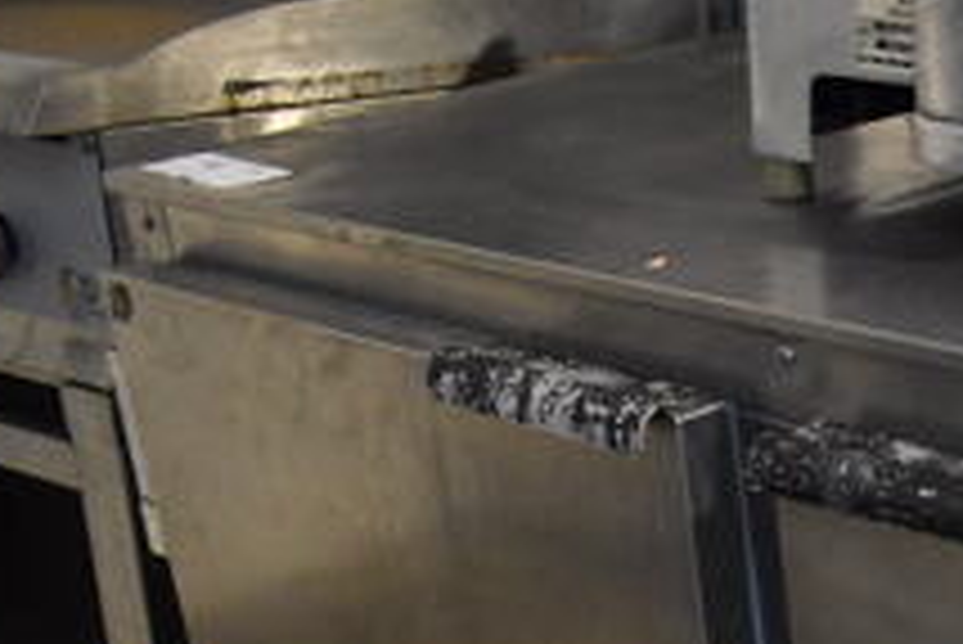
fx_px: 2061
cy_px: 874
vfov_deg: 16.6
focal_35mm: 77
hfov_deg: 23.4
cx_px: 1233
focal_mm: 18
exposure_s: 1/125
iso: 5000
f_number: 3.5
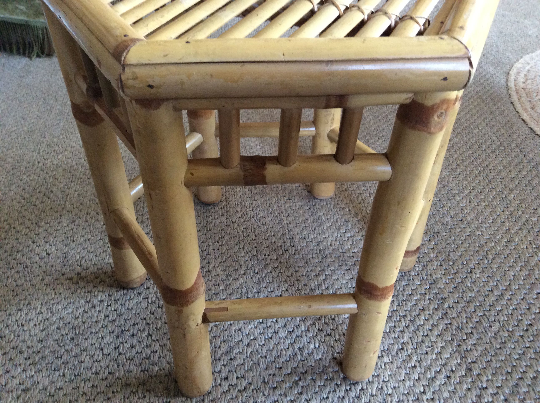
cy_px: 202
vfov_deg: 44.1
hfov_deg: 56.9
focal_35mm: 32
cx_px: 270
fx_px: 498
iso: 200
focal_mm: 3.3
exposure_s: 1/25
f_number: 2.4
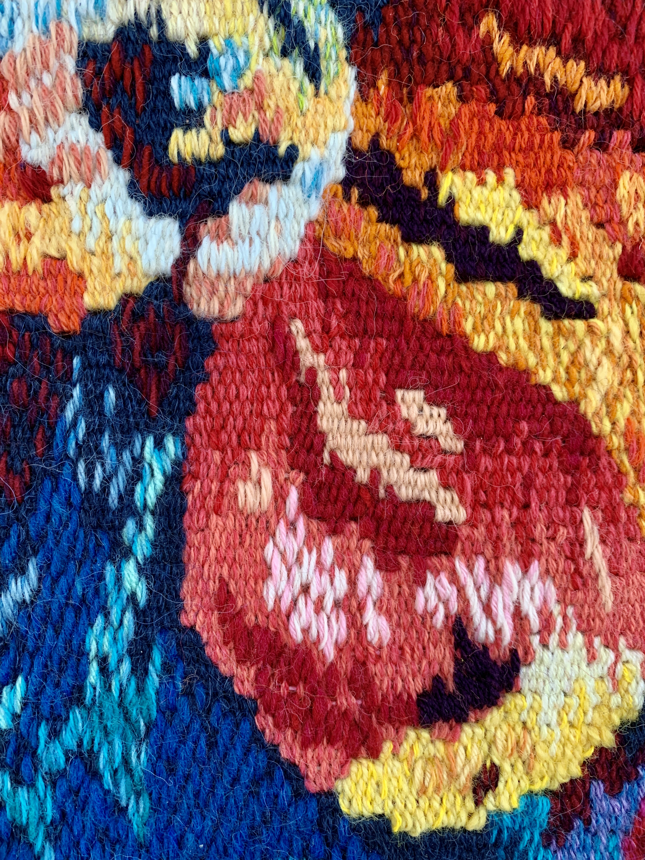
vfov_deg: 67.3
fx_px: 646
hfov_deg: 53.1
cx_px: 322
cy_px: 430
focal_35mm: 26
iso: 160
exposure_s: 1/60
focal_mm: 4.25
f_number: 1.8
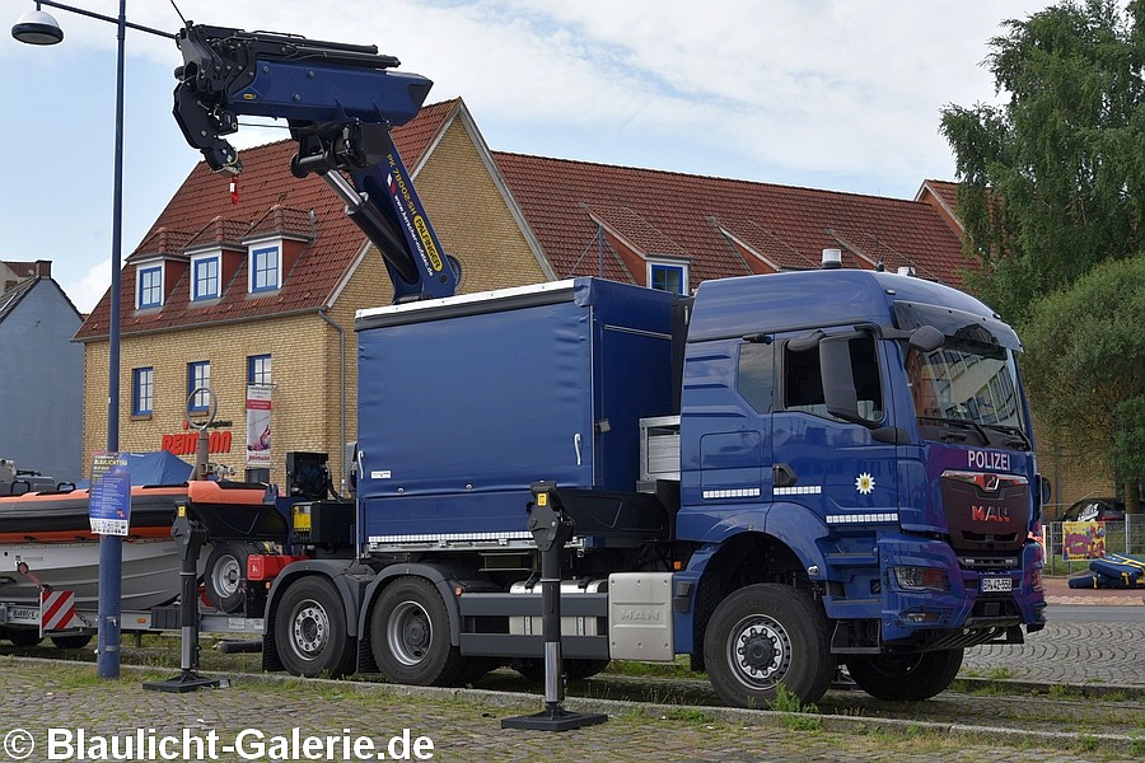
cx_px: 572
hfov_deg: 41.1
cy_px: 382
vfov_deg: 28.1
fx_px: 1527
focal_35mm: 48
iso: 200
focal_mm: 48
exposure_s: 1/250
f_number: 8
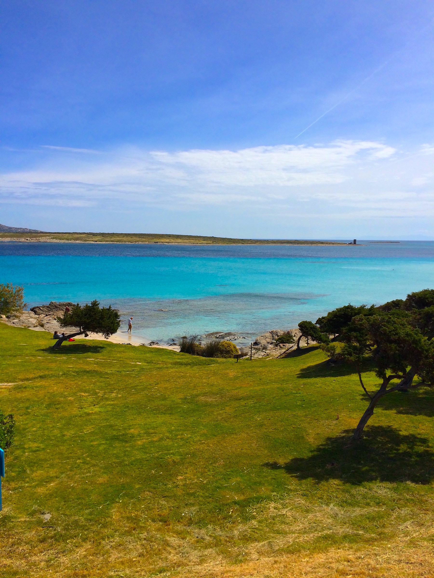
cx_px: 217
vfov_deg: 61.7
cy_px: 289
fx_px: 485
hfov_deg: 48.2
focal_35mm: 29
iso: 32
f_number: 2.2
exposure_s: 1/4115
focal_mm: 4.15
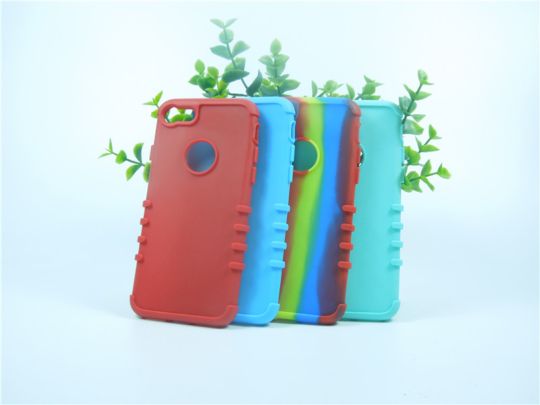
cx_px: 270
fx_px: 608
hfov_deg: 47.9
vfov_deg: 36.8
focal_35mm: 39
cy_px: 202
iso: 100
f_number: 3.8
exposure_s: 1/50
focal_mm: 7
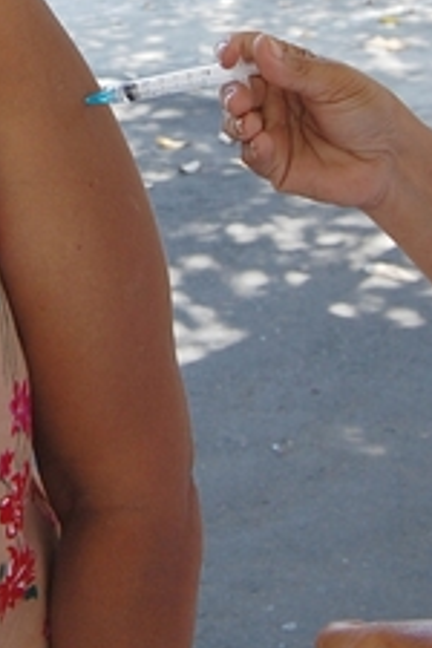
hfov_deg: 14.1
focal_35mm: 96
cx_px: 40
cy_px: 29
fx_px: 1728
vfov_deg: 20.7
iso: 200
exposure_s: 1/160
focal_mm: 18
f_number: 6.3
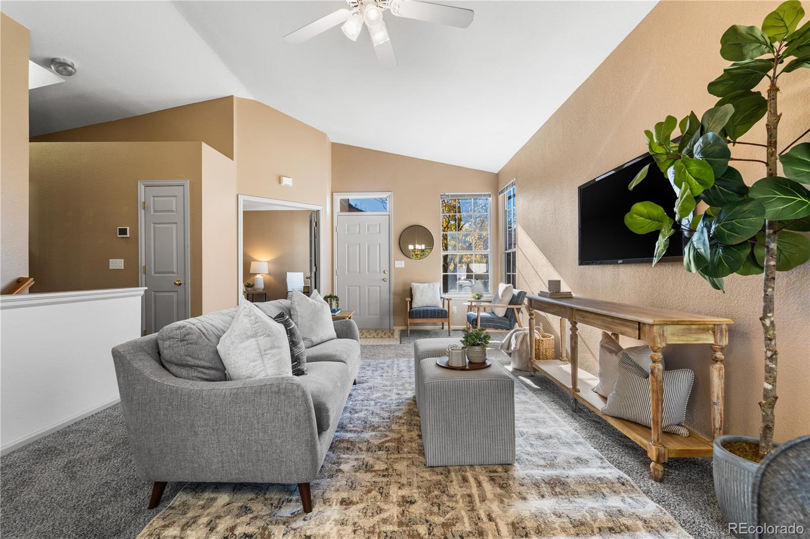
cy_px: 270
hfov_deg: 96.7
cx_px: 405
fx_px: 360
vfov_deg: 73.7
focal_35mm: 16
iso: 400
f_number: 8
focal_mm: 16
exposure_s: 1/13
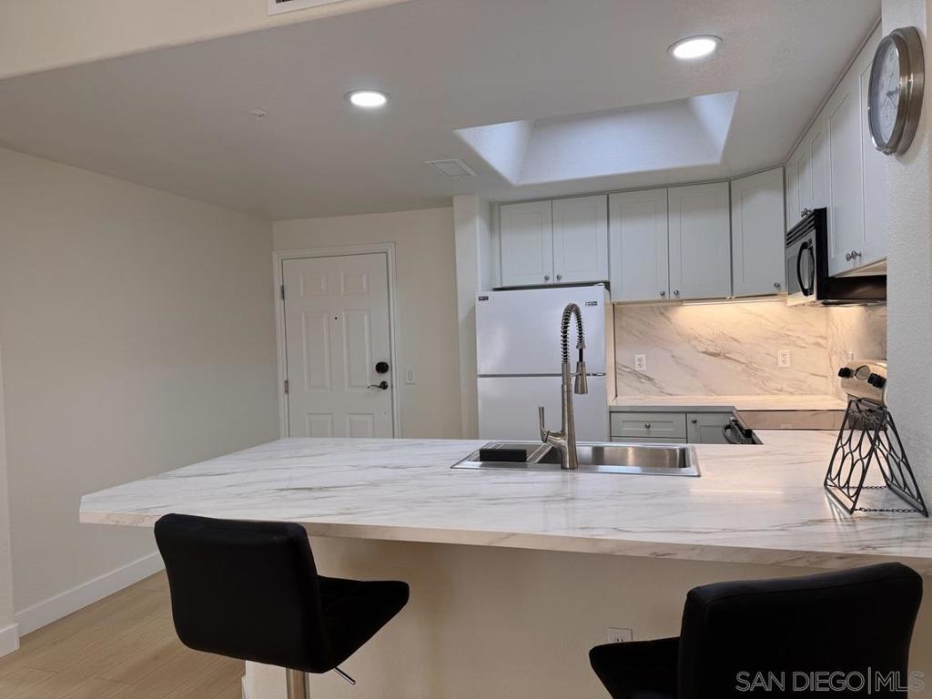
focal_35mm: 24
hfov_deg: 71.6
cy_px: 350
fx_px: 646
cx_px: 466
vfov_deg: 56.8
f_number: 1.78
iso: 50
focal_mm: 6.76
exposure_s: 1/124
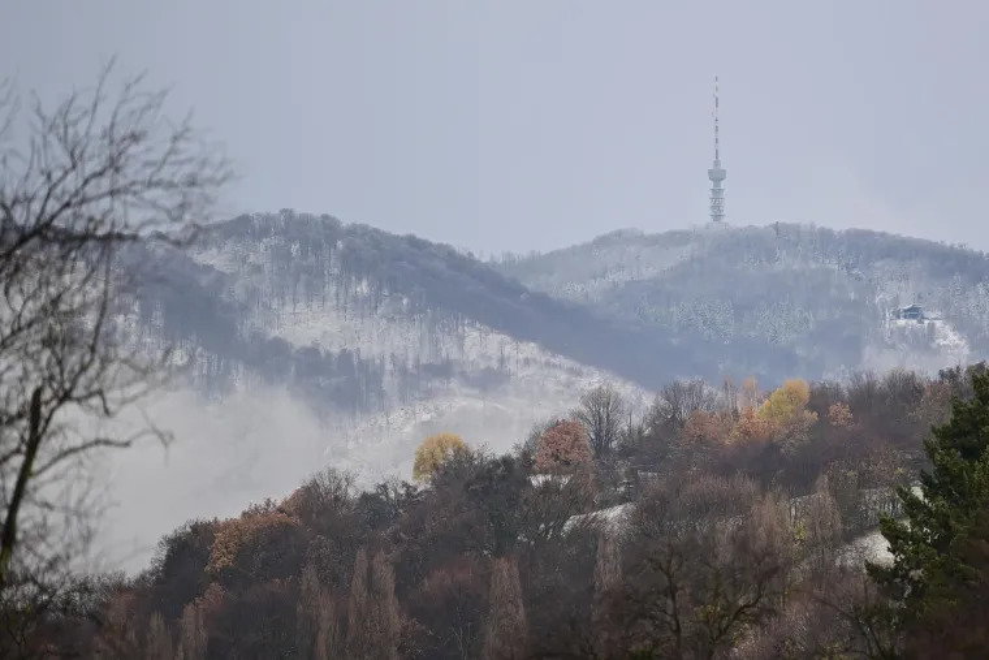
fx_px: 5495
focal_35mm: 200
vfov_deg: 6.9
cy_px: 330
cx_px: 494
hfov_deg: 10.3
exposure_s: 1/1600
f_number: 2.8
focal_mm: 200
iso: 200
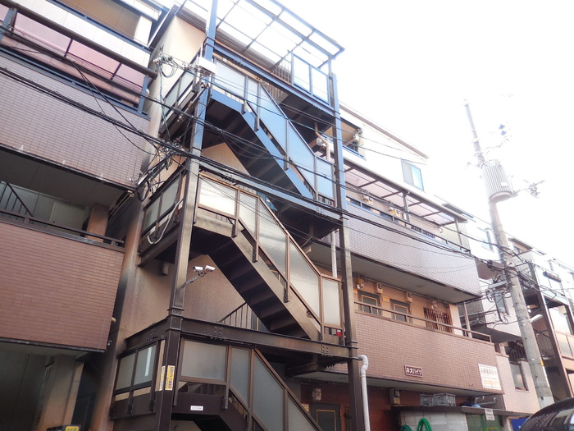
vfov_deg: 54.9
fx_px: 415
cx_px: 287
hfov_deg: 69.4
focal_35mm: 25
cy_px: 216
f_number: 3.3
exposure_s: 1/100
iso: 125
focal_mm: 4.5
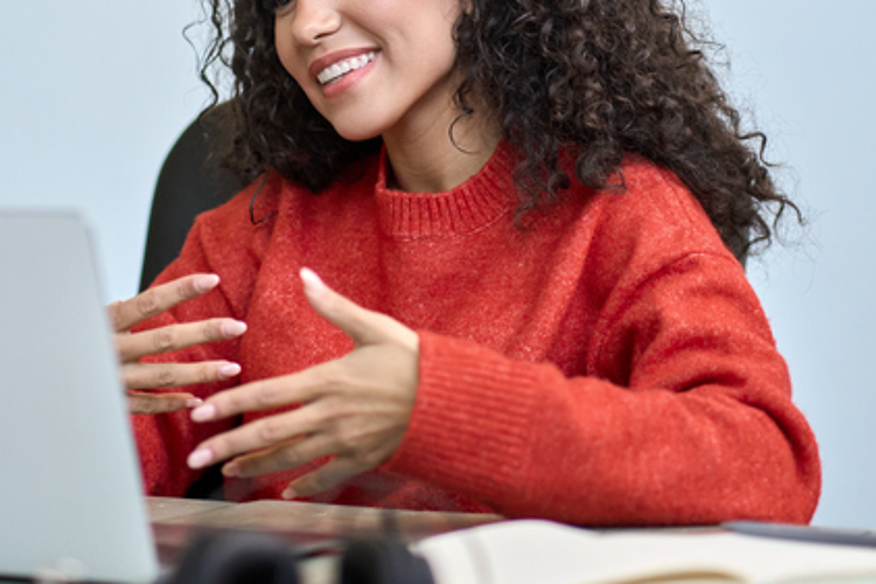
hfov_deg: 14.0
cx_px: 320
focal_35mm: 146
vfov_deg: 9.4
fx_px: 3551
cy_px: 142
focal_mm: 85
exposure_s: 1/200
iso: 800
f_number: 2.2
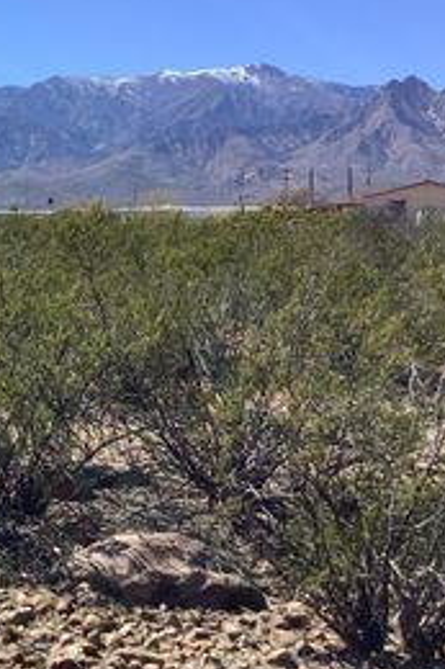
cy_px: 259
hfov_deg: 21.3
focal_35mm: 62
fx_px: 1151
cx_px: 33
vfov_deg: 32.3
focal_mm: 3.3
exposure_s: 1/1404
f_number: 2.4
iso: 25
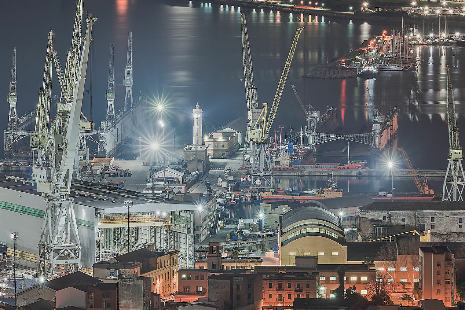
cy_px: 154
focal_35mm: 369
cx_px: 84
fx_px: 4767
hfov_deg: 5.6
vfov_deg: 3.7
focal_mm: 130
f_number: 13
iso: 100
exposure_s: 1/4
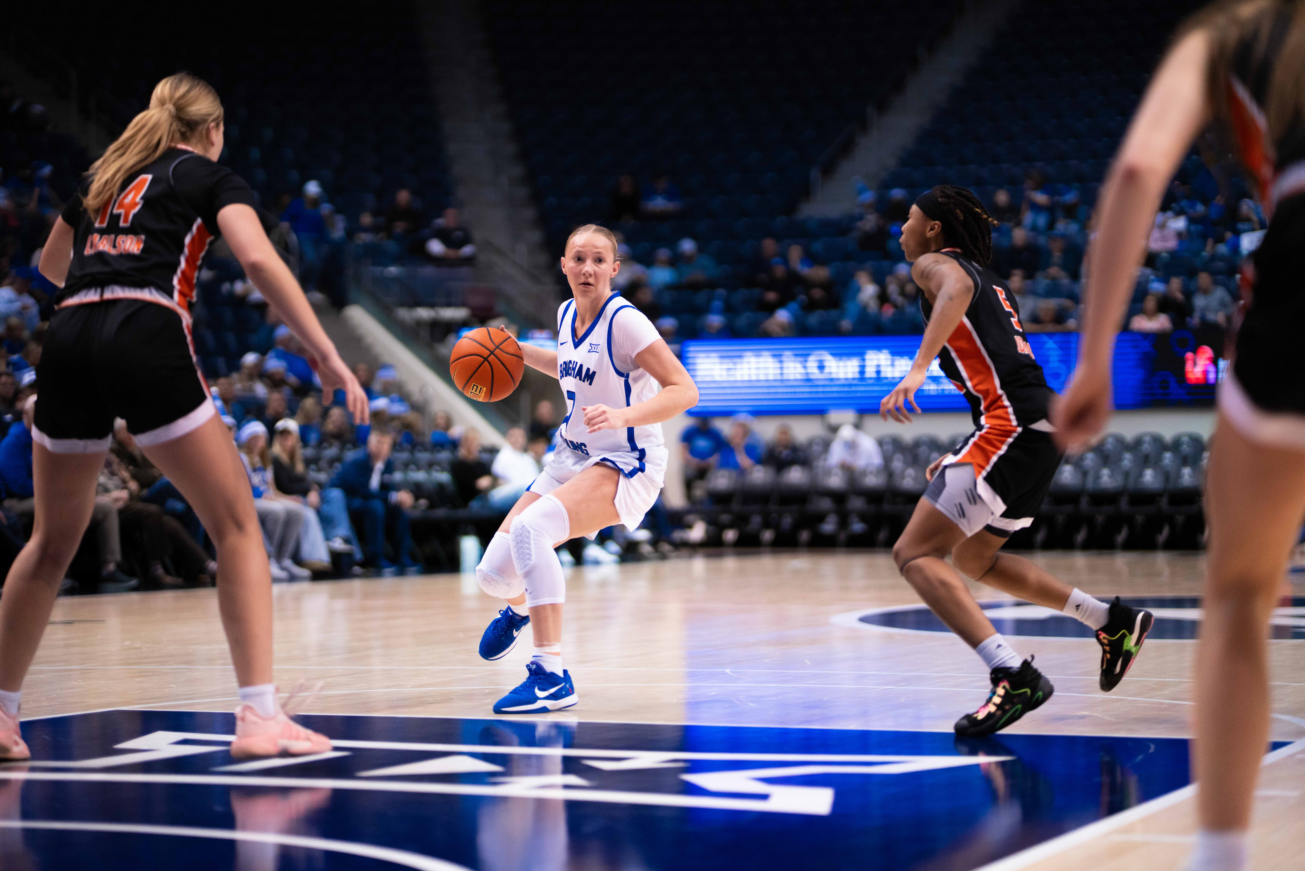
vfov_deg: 16.1
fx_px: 3081
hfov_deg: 23.9
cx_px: 652
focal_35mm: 85
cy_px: 436
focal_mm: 85
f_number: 1.4
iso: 2500
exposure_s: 1/2500
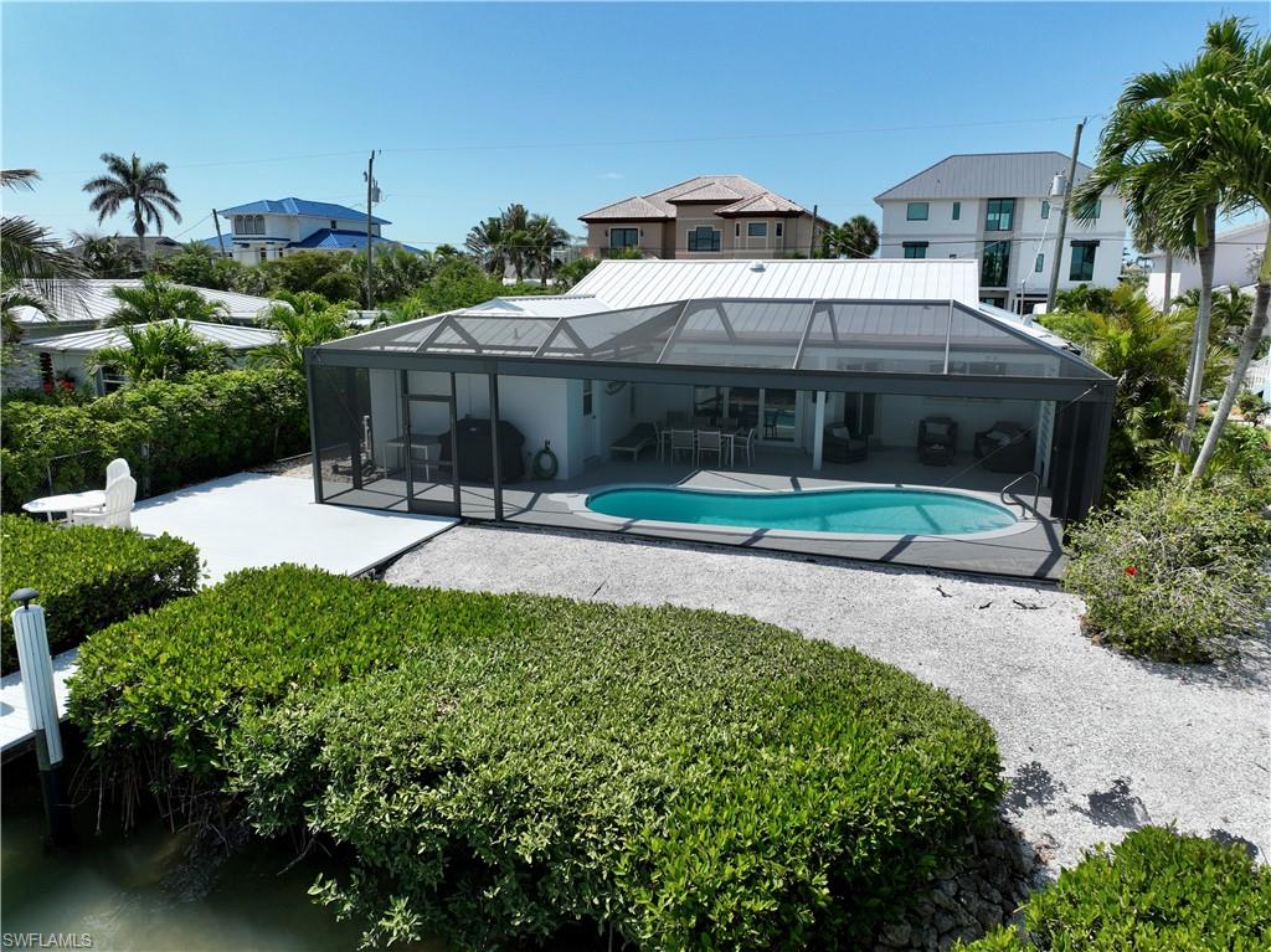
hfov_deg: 71.6
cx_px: 636
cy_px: 476
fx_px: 881
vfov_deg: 56.8
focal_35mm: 24
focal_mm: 12.29
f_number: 2.8
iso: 110
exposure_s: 1/2500
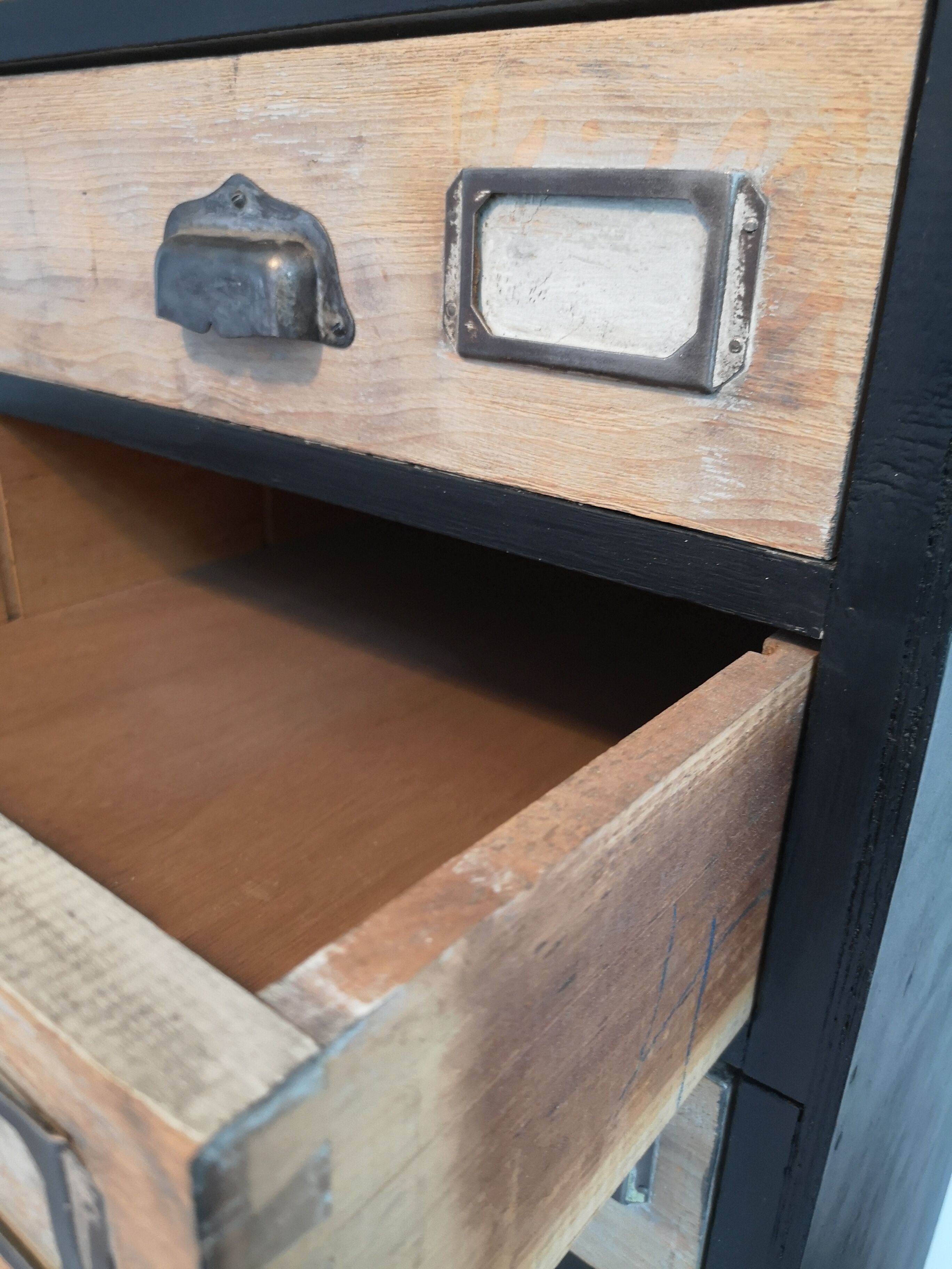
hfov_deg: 51.4
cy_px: 634
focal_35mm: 27
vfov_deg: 65.3
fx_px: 990
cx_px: 476
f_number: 1.8
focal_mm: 5.58
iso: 400
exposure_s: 1/25
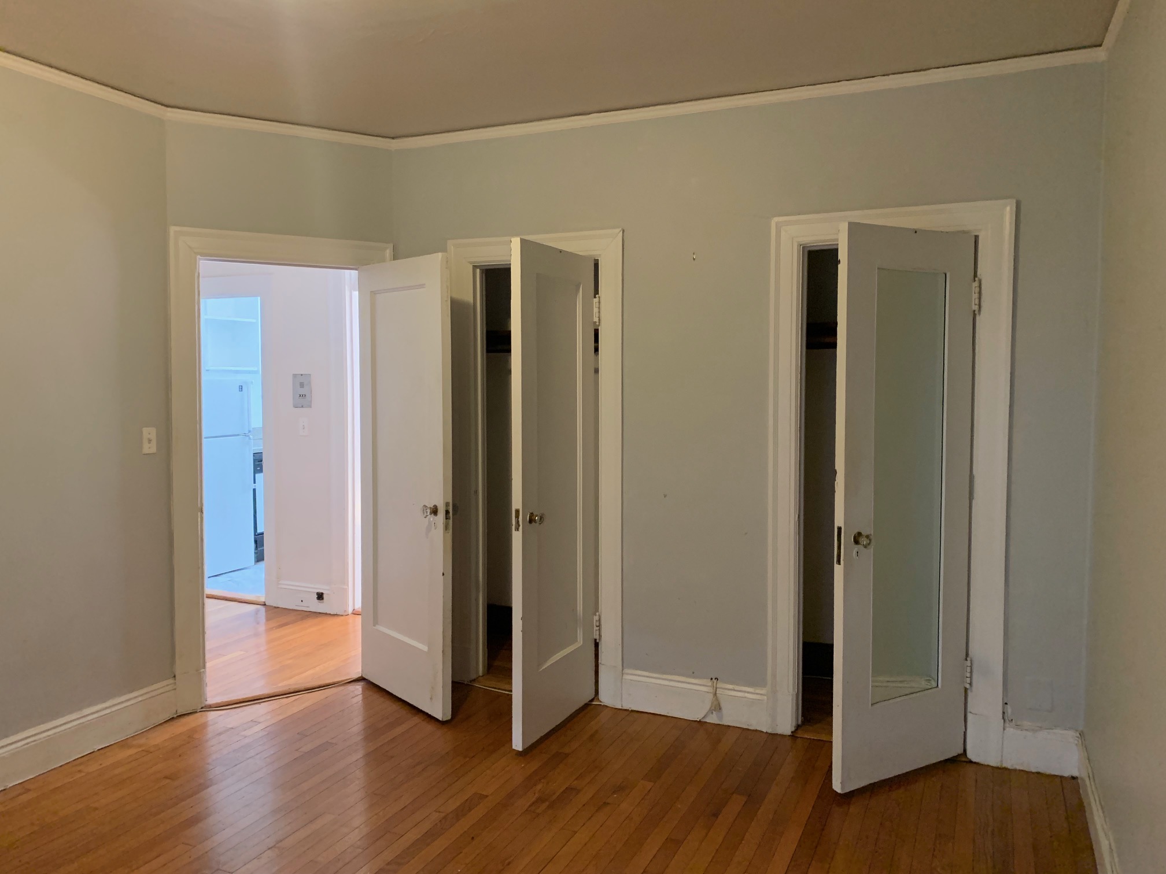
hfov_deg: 67.3
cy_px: 437
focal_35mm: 26
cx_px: 583
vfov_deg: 53.1
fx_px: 876
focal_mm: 4.25
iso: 400
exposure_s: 1/43
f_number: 1.8
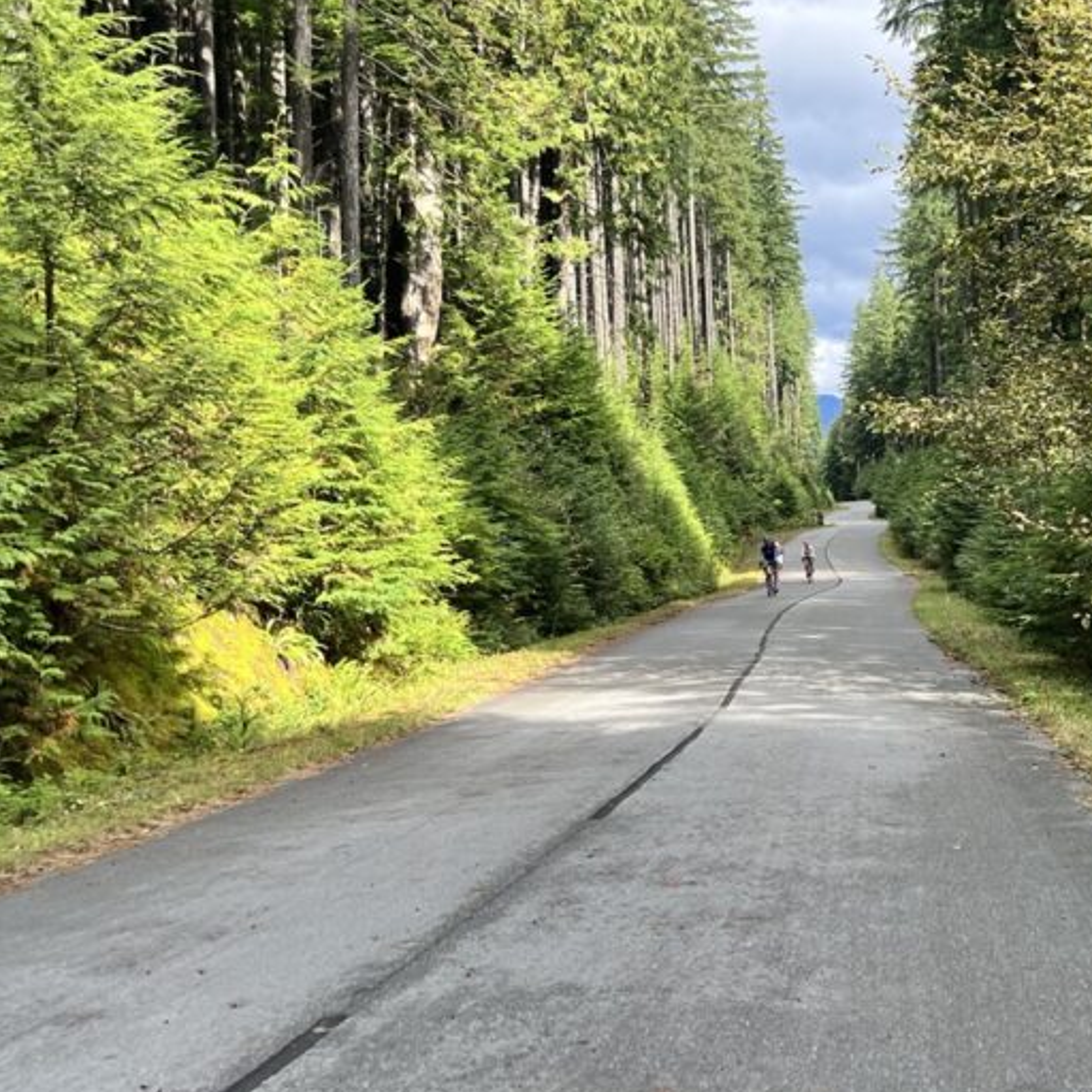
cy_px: 508
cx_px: 749
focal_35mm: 46
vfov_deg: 36.8
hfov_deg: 36.3
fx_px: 1642
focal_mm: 5.7
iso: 50
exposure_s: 1/563
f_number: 1.5
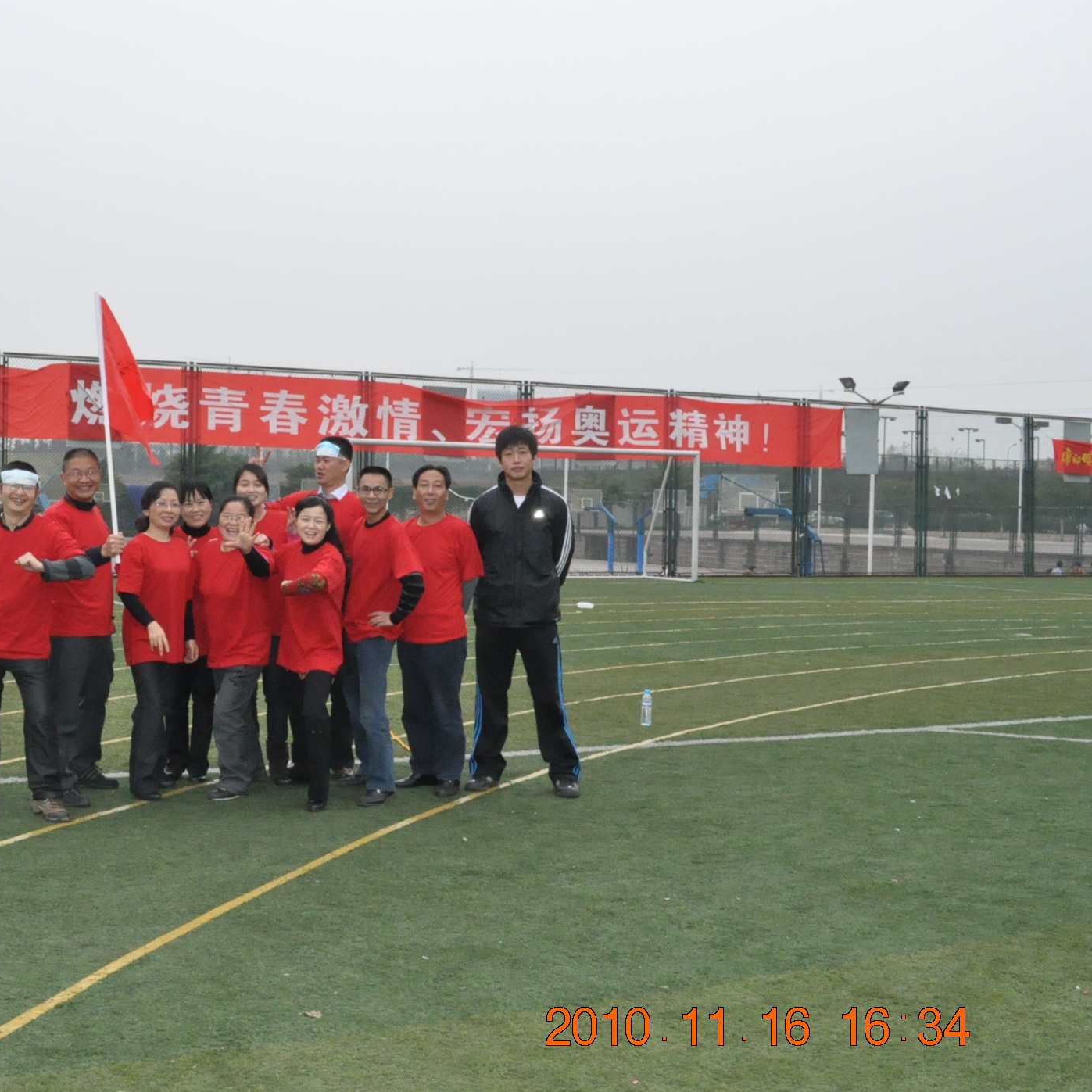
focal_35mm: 43
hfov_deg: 38.3
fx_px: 1535
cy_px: 555
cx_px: 292
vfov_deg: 39.2
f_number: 18
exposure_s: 1/200
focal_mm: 22
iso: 3200
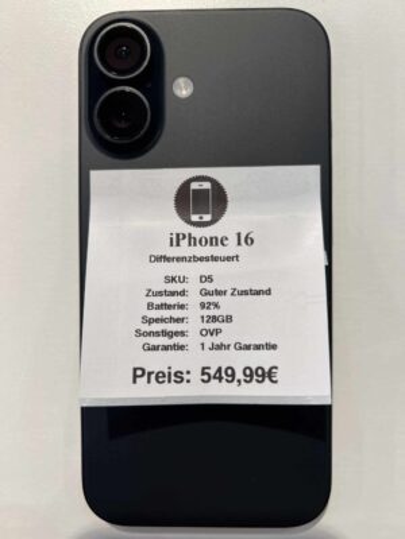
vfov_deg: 67.3
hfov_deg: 53.1
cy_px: 270
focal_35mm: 26
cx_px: 202
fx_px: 406
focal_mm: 5.7
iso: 40
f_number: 1.5
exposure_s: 1/100
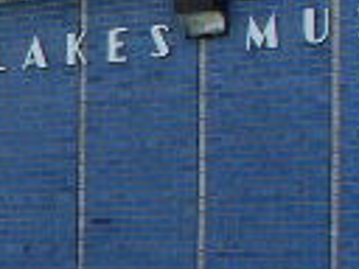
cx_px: -426
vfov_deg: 6.9
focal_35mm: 213
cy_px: 300
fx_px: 2209
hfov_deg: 8.6
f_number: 5.6
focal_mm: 6.1
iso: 80
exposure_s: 1/200
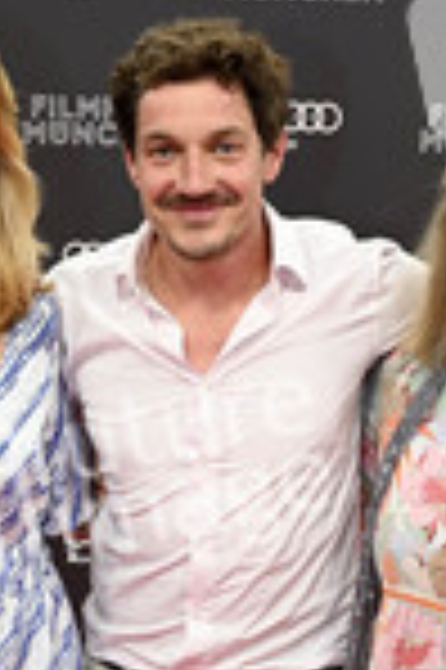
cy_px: 710
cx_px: 230
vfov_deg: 18.8
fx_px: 1956
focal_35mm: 105
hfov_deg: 13.0
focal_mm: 39
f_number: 6.3
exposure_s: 1/125
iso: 800
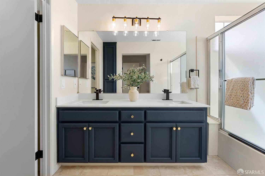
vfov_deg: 77.3
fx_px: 110
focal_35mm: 15
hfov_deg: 100.4
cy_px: 88
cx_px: 132
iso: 200
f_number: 9
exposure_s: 1/6
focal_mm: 10
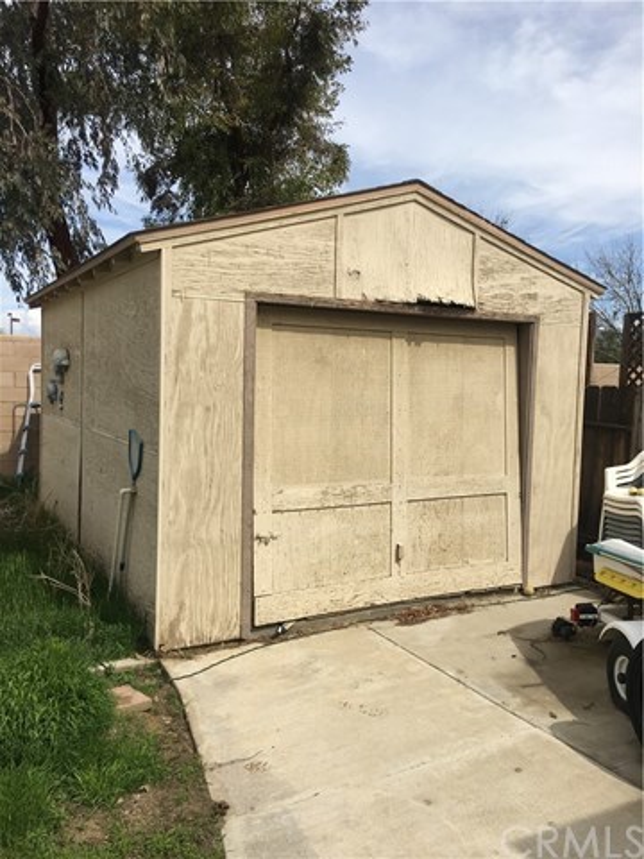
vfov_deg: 61.7
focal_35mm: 29
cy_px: 430
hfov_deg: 48.2
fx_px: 719
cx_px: 322
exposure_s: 1/2481
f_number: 2.2
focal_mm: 4.15
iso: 25
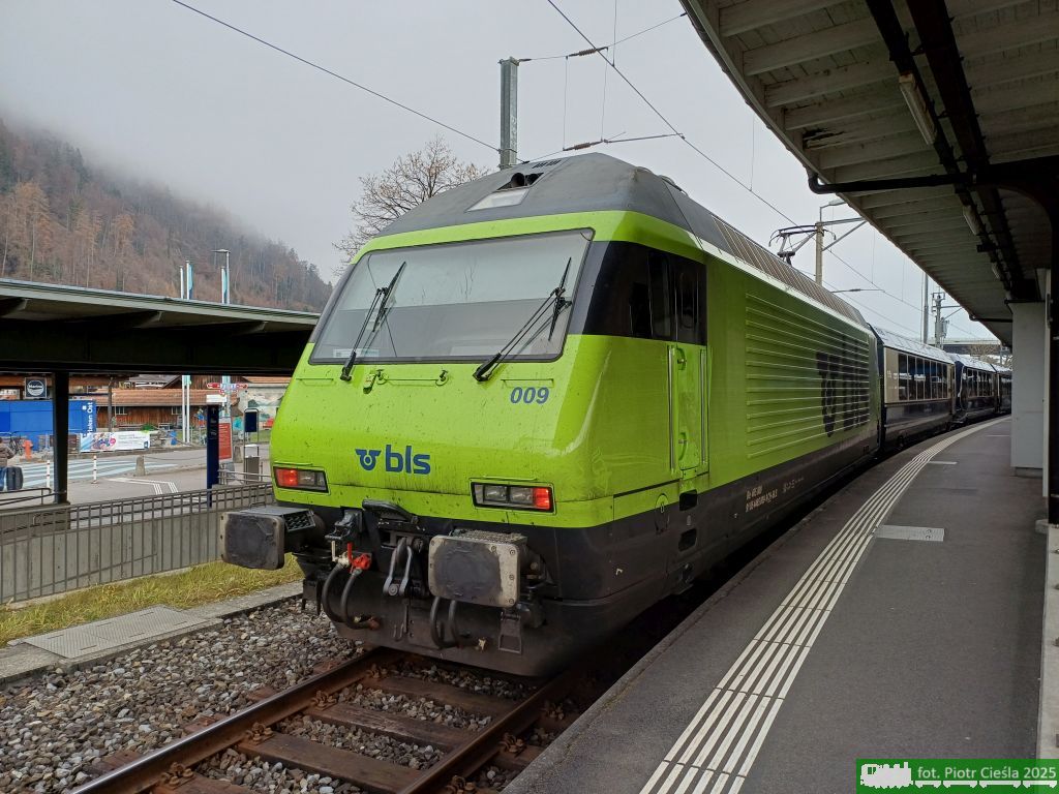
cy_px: 397
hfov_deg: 69.4
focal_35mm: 25
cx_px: 530
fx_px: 765
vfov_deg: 54.9
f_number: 1.8
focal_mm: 4.65
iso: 50
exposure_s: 1/310
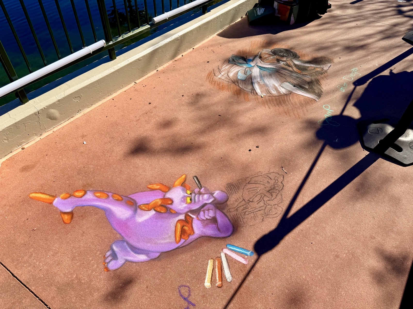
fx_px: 286
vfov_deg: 56.8
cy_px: 154
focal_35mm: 24
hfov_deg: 71.6
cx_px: 206
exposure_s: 1/5319
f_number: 1.78
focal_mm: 6.76
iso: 80
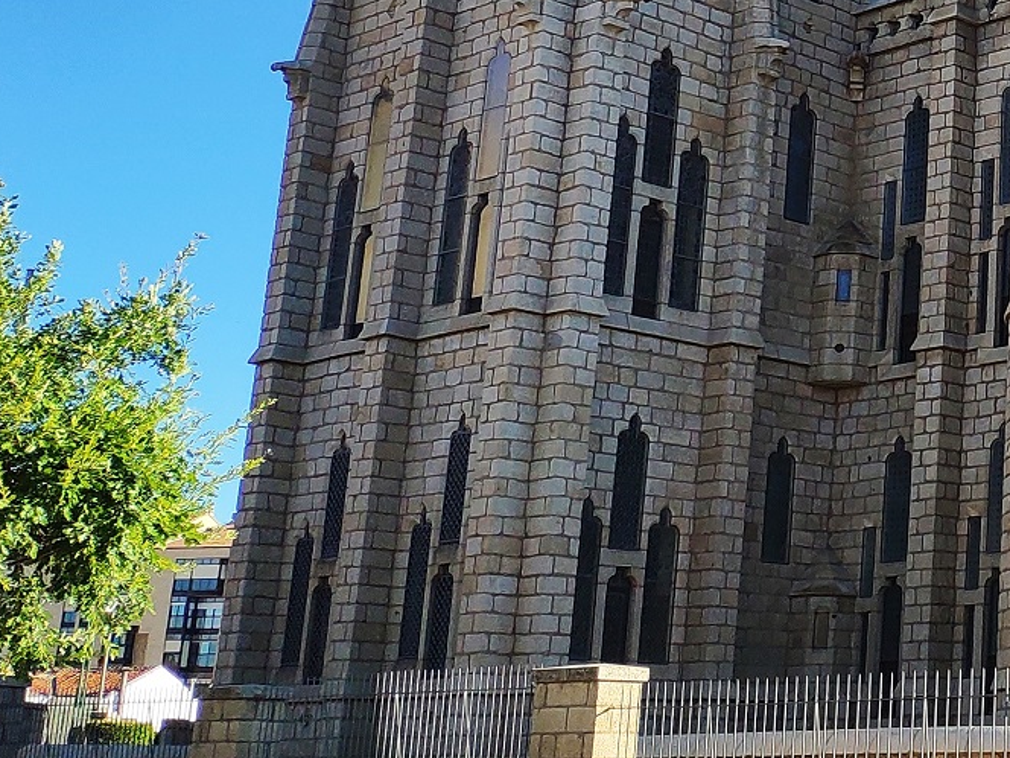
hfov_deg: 31.5
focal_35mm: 51
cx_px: 1204
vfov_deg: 27.7
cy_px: 105
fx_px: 1488
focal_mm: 4.22
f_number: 1.8
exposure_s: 1/1392
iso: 100
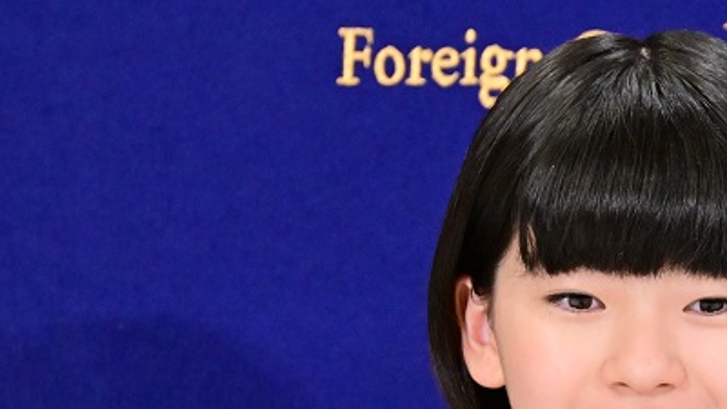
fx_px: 9157
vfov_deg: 2.6
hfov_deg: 4.5
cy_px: 471
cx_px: 642
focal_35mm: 475
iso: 5000
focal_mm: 150
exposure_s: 1/200
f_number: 6.3
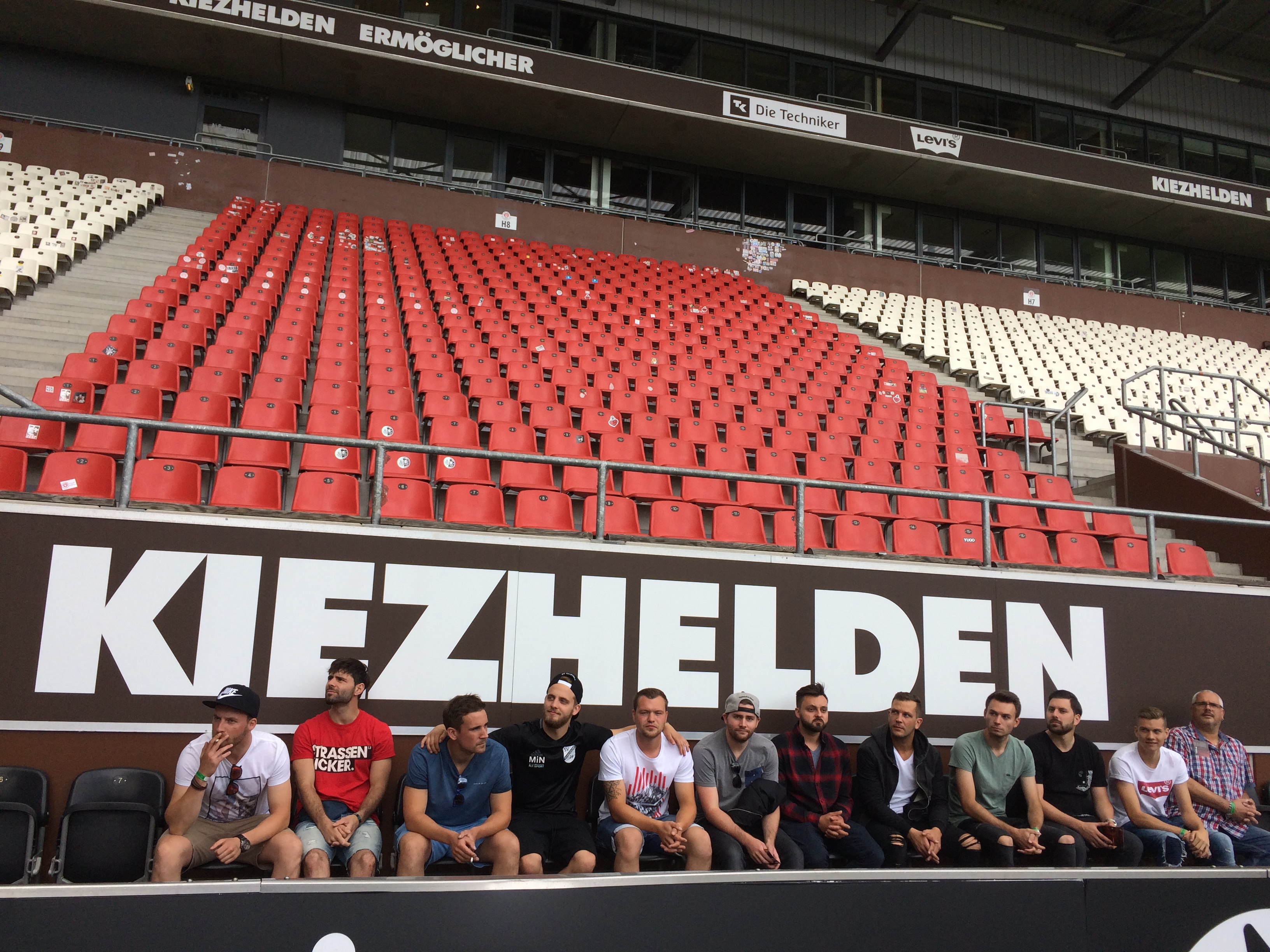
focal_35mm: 29
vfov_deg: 48.2
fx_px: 1064
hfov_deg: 61.7
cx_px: 635
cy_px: 476
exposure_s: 1/334
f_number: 2.2
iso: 32
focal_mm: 4.15
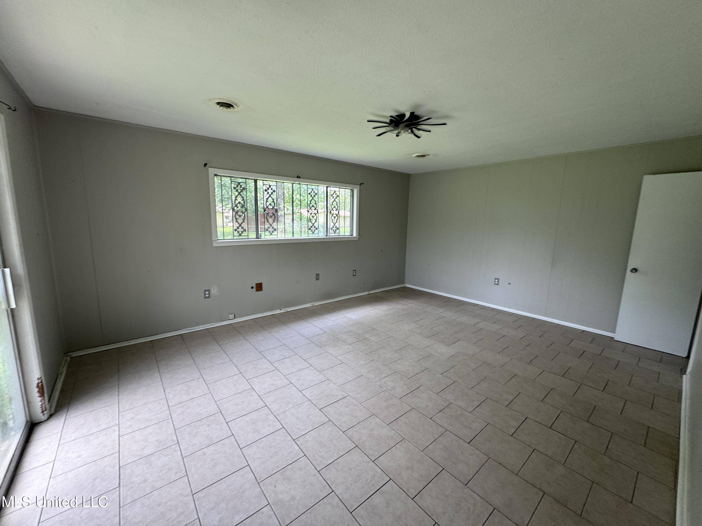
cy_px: 263
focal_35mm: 14
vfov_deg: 85.7
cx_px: 351
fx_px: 284
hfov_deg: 102.1
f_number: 2.2
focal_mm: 2.22
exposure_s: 1/99
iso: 50
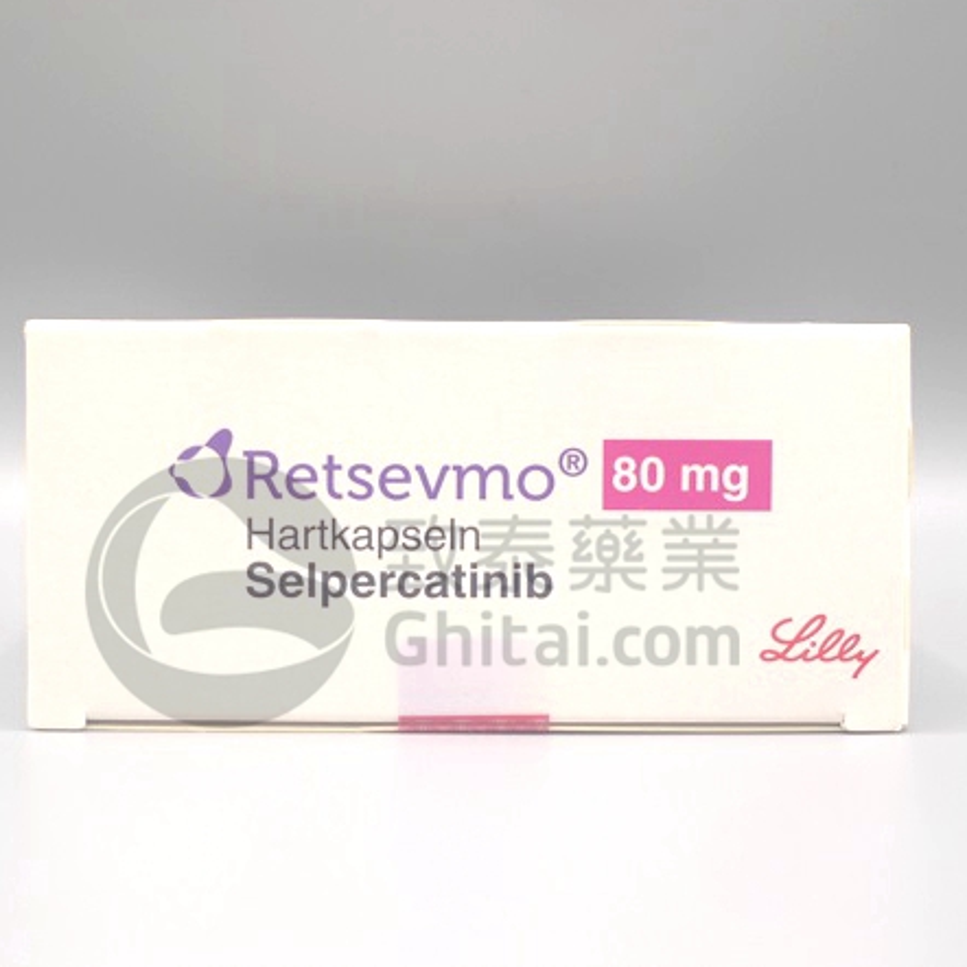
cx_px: 424
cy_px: 477
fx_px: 2276
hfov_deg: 24.0
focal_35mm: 72
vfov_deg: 24.0
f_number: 2.8
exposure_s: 1/125
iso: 125
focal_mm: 12.8
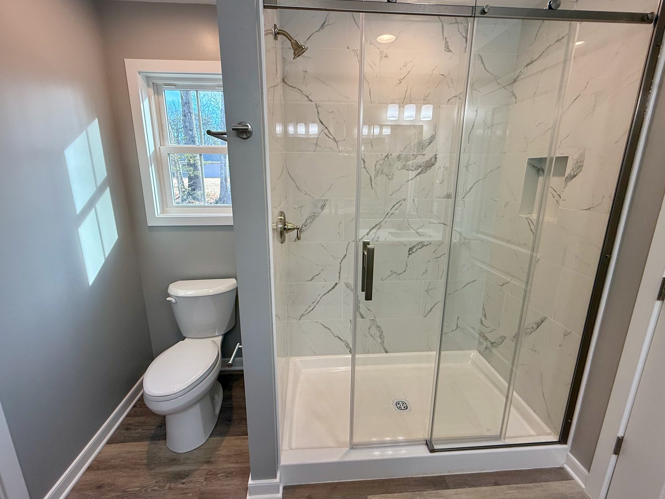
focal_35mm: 15
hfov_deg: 98.2
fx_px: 288
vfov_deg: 81.7
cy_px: 238
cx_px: 330
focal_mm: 2.22
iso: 125
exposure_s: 1/120
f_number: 2.2
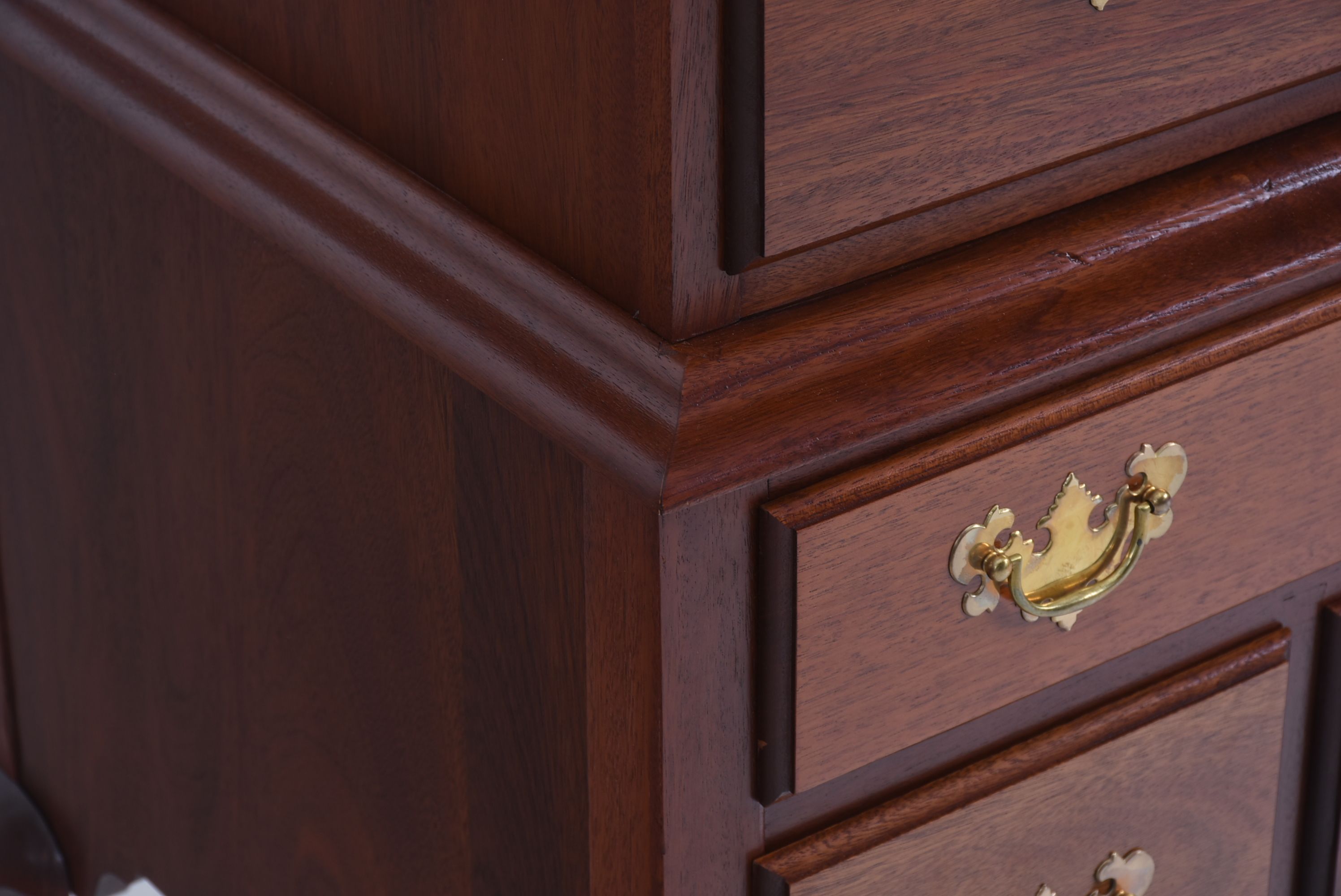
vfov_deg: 13.1
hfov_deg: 19.4
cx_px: 670
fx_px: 3914
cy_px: 448
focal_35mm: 105
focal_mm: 70
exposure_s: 1/100
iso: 200
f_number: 9
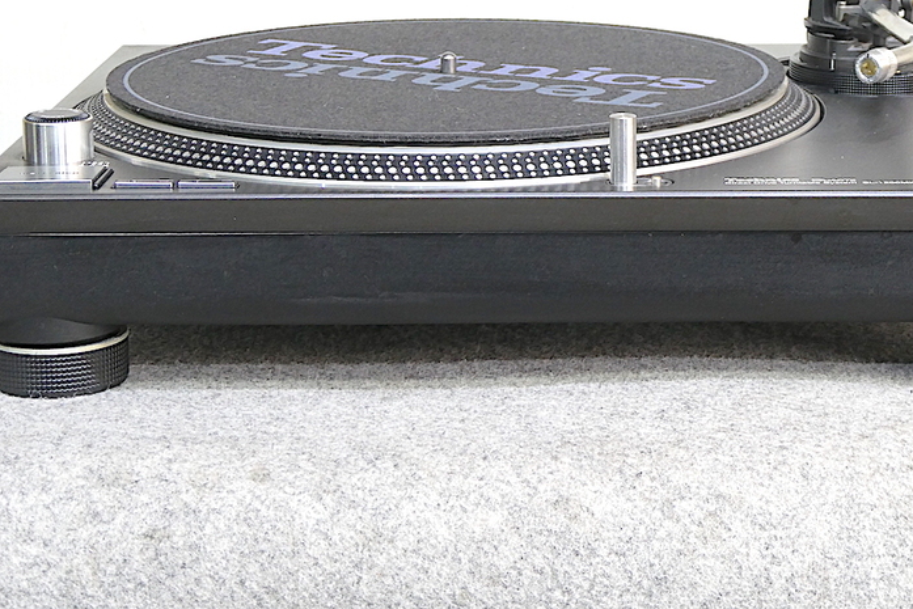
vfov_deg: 12.9
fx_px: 2689
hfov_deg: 19.3
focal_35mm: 106
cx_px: 542
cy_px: 152
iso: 200
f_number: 4.6
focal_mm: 13.2
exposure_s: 1/10
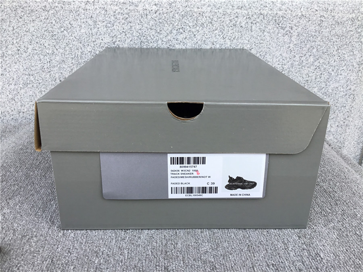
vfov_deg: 45.4
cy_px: 136
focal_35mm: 31
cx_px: 182
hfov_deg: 58.4
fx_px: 325
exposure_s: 1/242
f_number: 2.4
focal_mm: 3.3
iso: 25
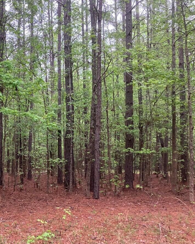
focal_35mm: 42
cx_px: 12
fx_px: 303
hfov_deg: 33.4
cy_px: 137
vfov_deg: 43.7
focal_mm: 3.99
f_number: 1.8
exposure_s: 1/81
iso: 80
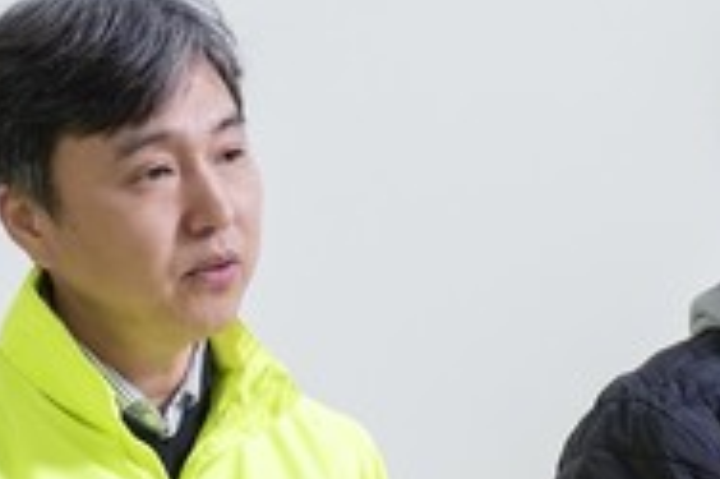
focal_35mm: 265
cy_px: 307
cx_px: 126
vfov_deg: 5.2
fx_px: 5295
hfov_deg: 7.8
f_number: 4
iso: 500
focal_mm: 55
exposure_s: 1/160
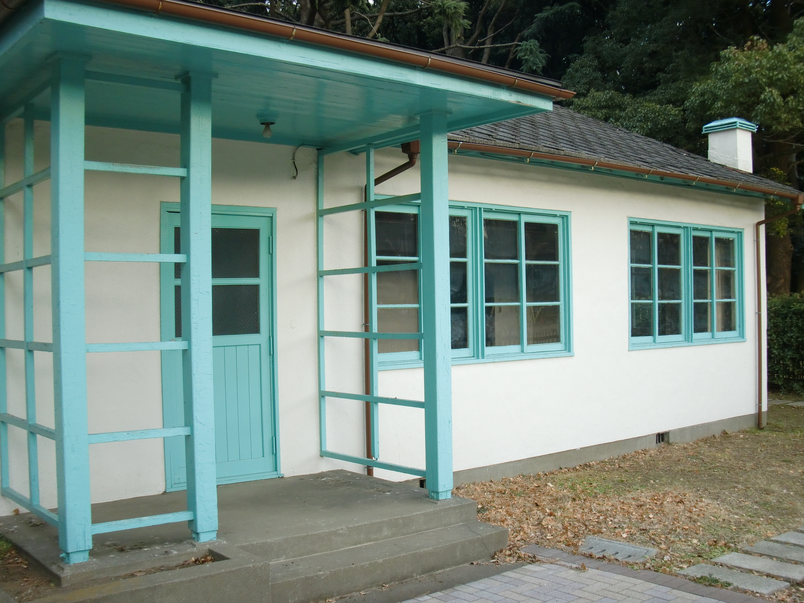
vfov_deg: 37.7
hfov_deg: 49.0
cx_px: 402
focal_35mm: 38
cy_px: 302
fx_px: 883
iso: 100
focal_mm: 6.66
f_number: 3.9
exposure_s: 1/80
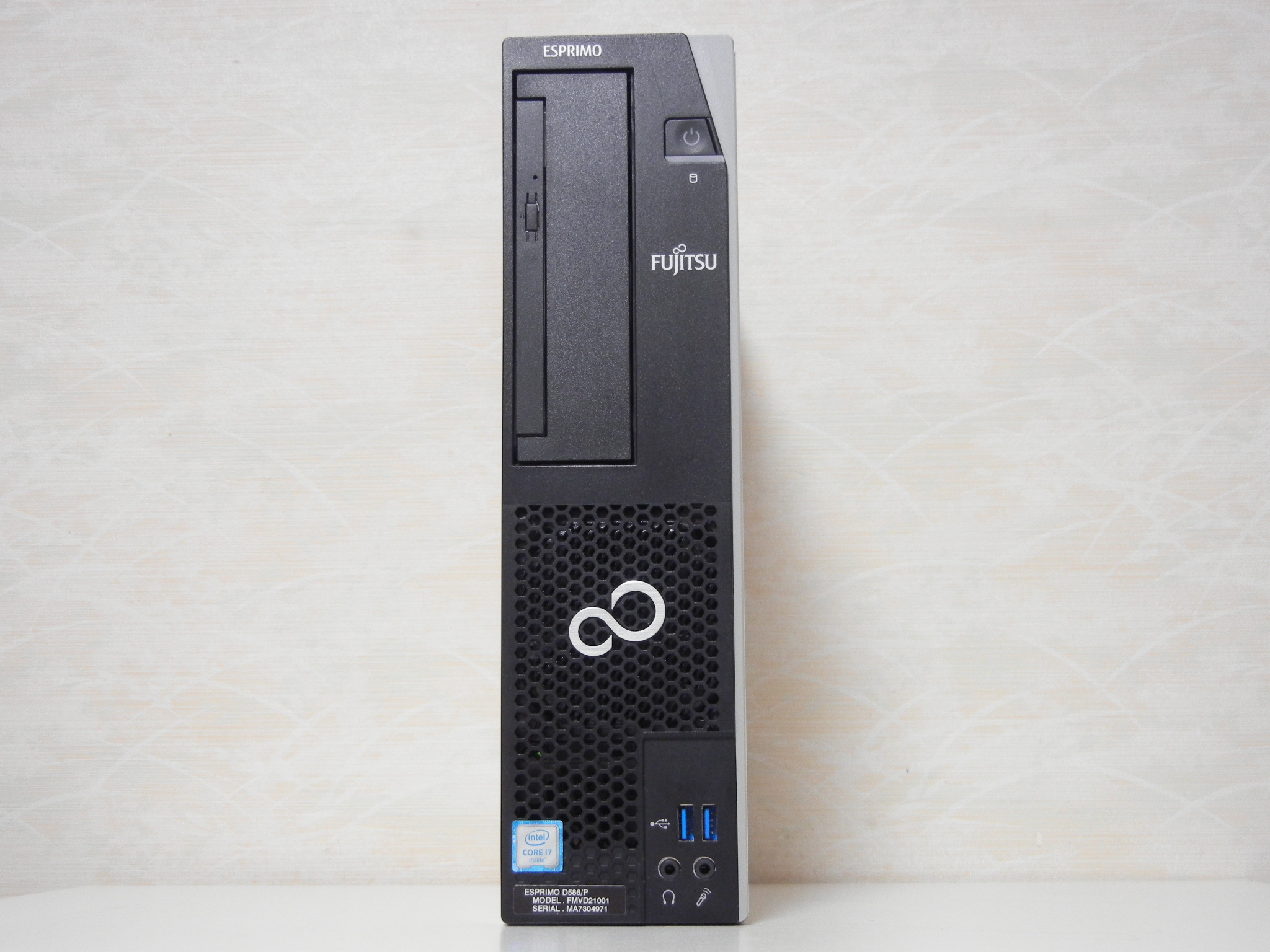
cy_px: 476
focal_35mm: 59
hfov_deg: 32.7
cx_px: 635
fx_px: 2165
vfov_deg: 24.8
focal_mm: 10.6
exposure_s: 1/7.1
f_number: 4
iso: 400
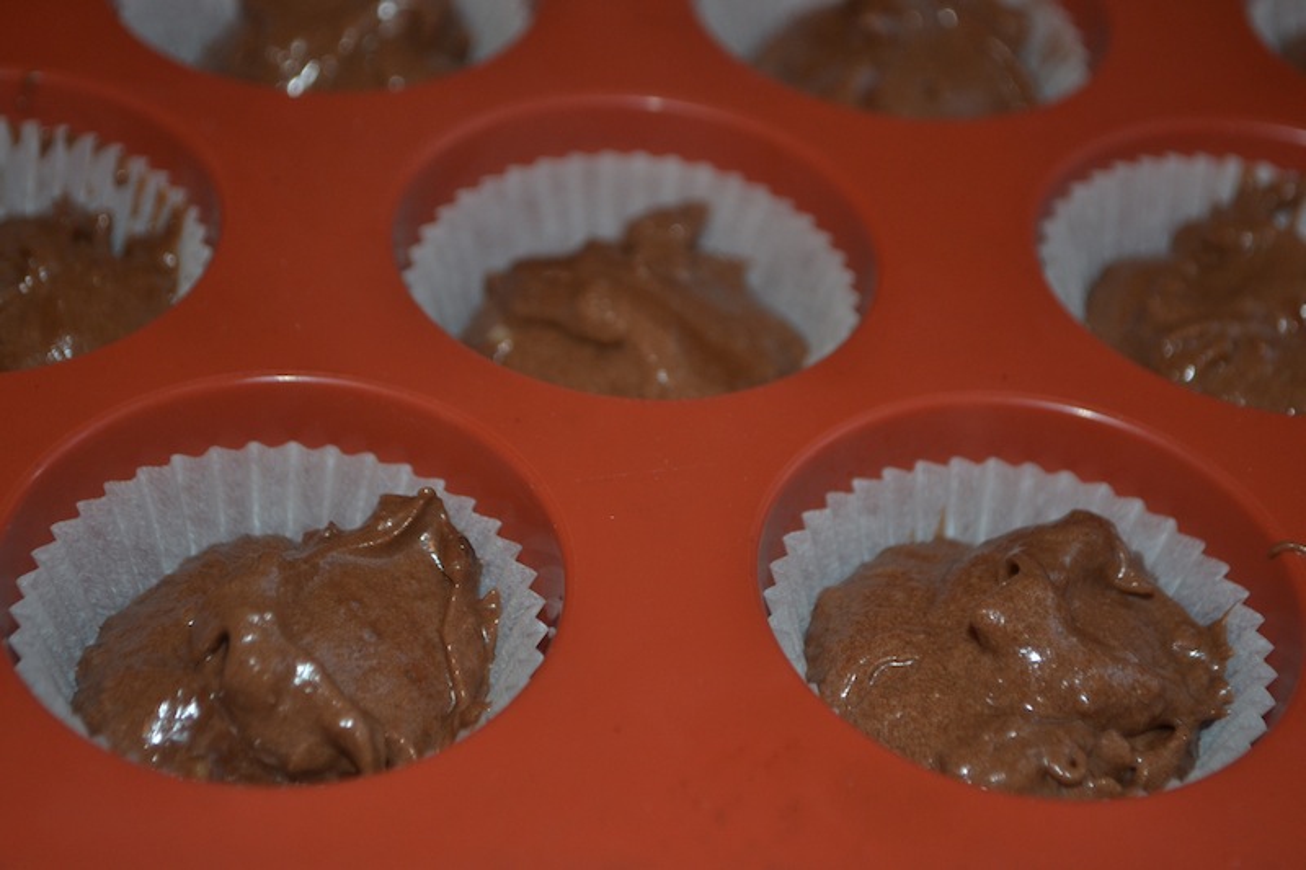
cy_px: 435
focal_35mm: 72
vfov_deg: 18.9
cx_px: 653
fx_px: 2611
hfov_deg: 28.1
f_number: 5.6
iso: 400
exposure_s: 1/60
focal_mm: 48
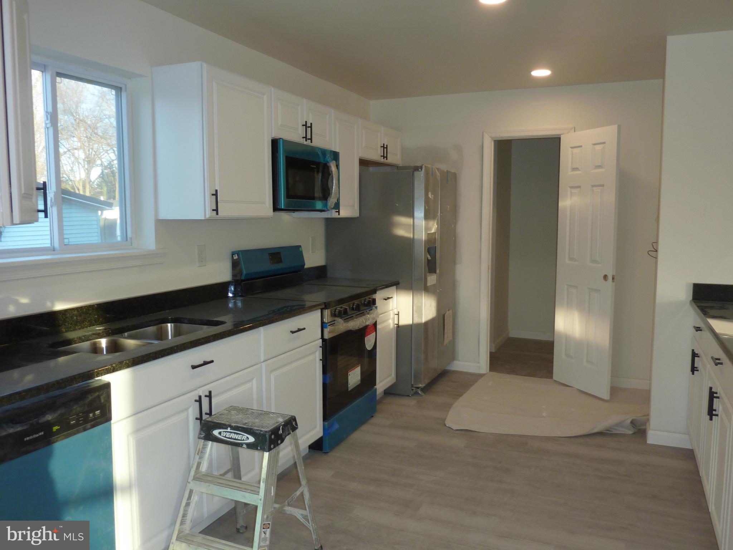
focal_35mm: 27
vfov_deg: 51.4
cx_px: 366
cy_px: 275
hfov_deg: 65.3
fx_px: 572
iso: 80
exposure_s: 1/30
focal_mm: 4.4
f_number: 3.3
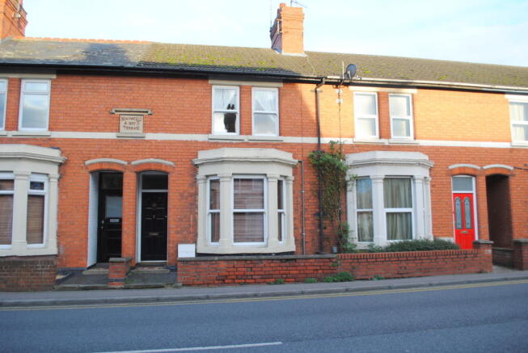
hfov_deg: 61.9
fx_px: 440
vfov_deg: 43.7
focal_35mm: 30
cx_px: 264
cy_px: 176
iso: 180
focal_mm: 20
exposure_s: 1/125
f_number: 5.6
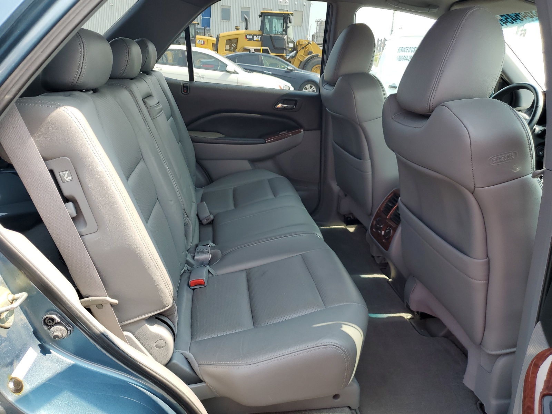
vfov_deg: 53.1
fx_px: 415
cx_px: 276
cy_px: 207
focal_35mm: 26
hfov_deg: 67.3
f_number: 1.5
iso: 50
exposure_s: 1/385
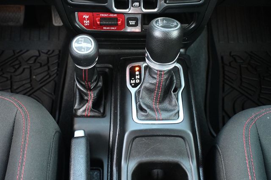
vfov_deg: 36.1
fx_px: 276
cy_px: 90
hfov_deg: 52.2
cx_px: 136
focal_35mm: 37
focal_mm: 24.5
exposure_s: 1/60
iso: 3200
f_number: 4.2
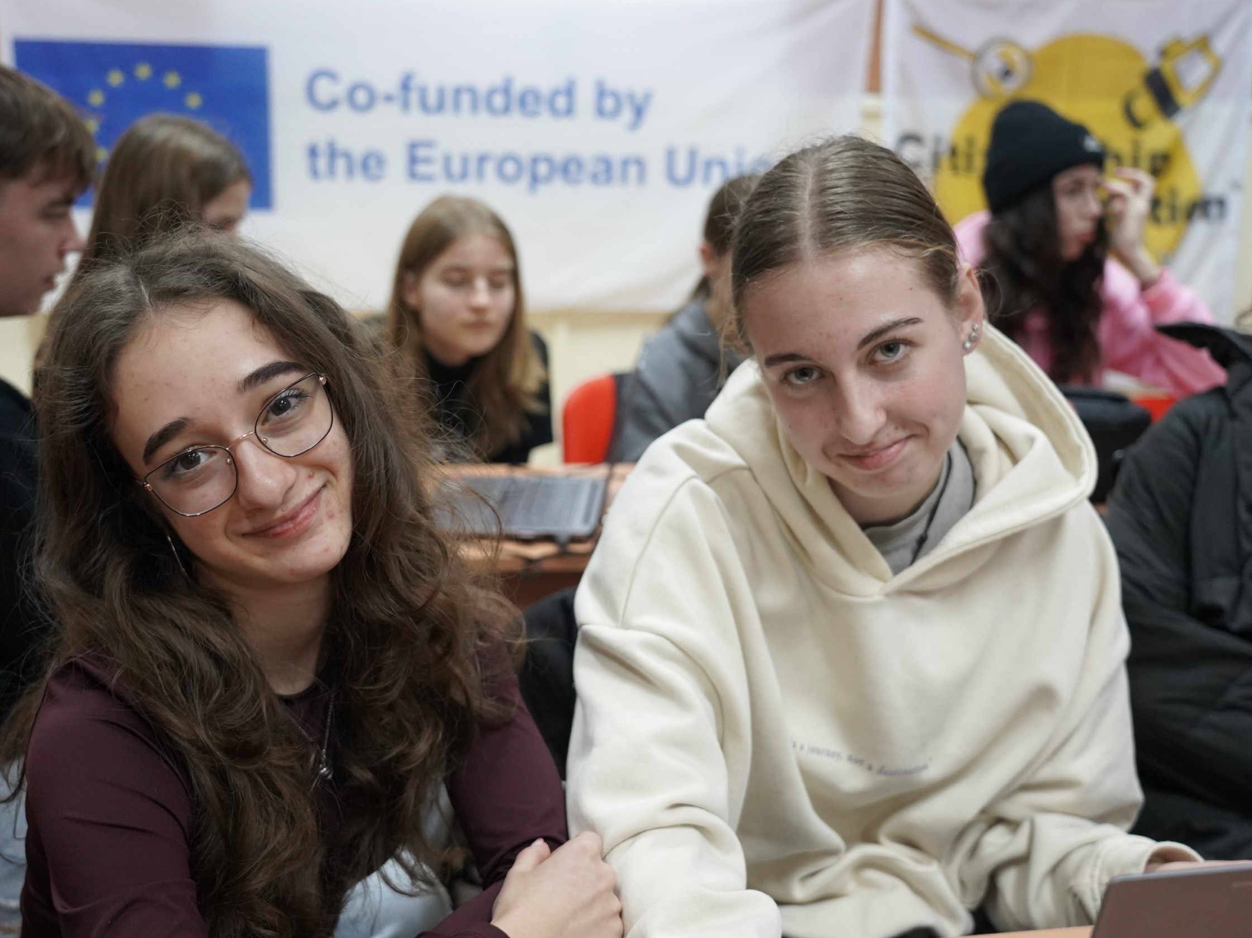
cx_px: 554
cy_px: 462
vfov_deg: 32.9
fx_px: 1591
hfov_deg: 42.9
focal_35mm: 44
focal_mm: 40
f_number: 4
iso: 4000
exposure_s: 1/160
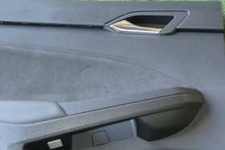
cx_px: 68
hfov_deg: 29.8
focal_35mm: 67
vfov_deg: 20.0
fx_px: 419
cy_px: 131
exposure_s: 1/30
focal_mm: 5.4
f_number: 2.3
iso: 200
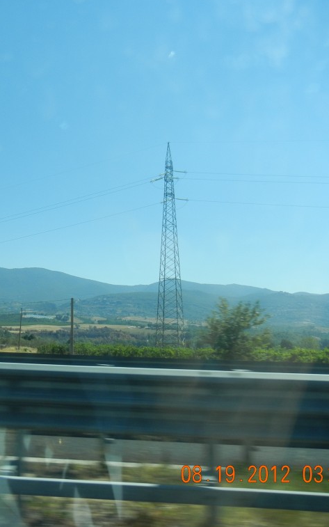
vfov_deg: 46.2
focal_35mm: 43
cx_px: 44
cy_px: 262
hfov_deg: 28.9
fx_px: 617
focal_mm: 5.4
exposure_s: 1/353
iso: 160
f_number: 7
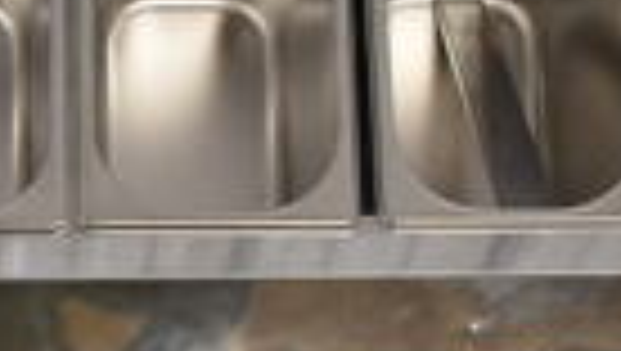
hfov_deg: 16.6
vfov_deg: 9.1
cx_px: -54
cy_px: 702
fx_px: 2061
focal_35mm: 125
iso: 500
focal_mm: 18
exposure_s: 1/30
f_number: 3.5
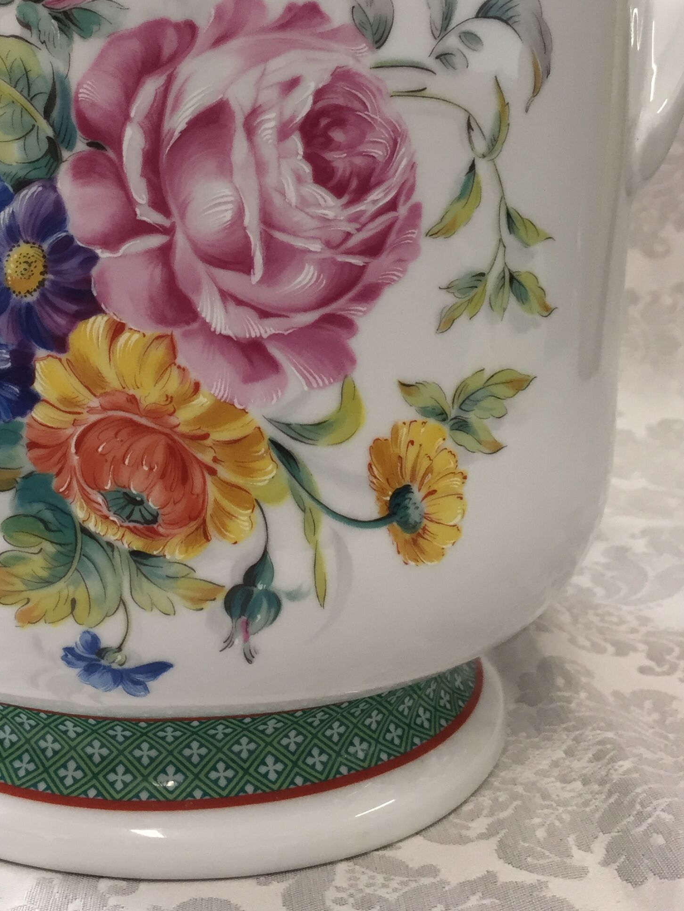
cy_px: 279
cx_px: 169
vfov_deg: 38.3
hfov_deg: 29.2
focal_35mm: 49
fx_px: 1291
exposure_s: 1/33
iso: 32
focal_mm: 4.15
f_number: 2.2
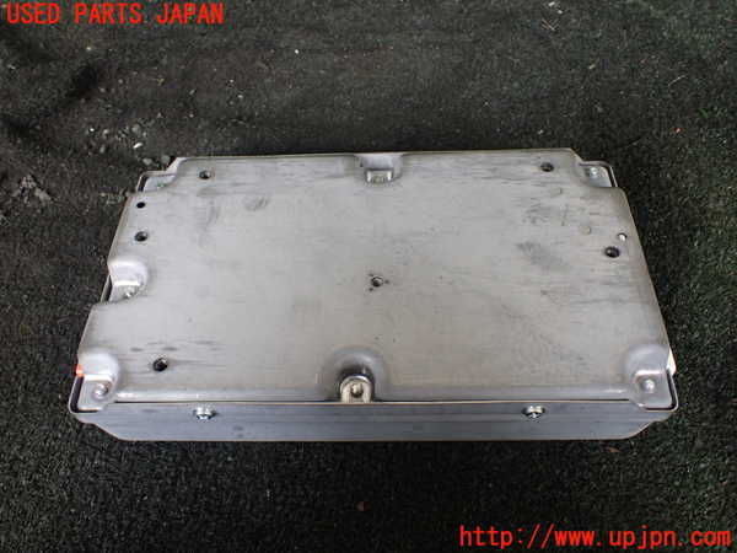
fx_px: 639
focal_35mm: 30
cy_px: 276
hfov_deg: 60.0
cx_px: 368
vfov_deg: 46.8
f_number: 2.3
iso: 250
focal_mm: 5.4
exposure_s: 1/125
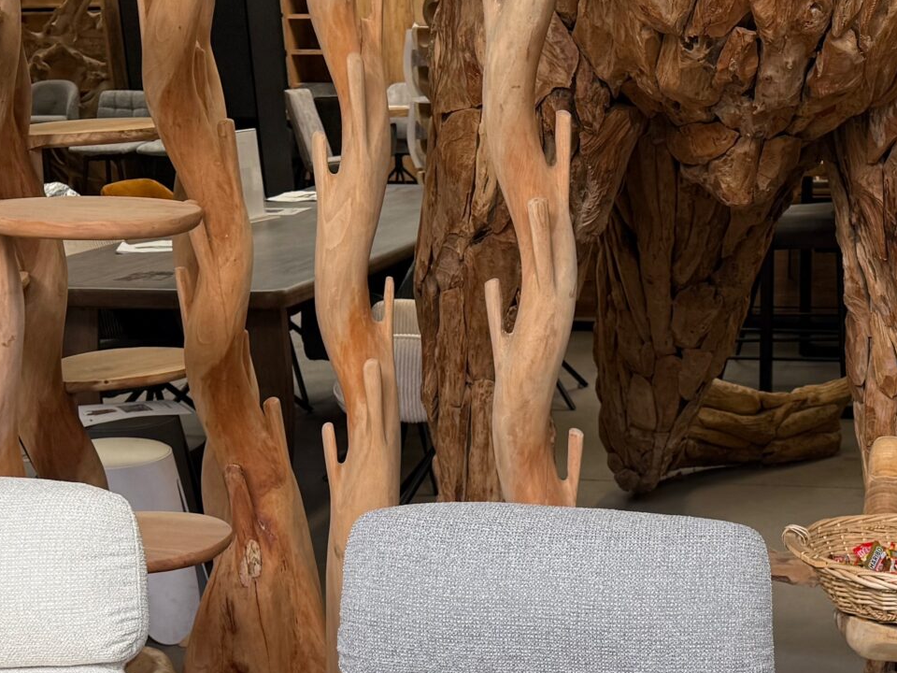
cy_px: 655
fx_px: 1658
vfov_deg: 22.2
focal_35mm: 64
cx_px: 651
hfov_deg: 29.9
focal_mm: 6.76
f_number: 1.78
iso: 64
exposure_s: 1/100
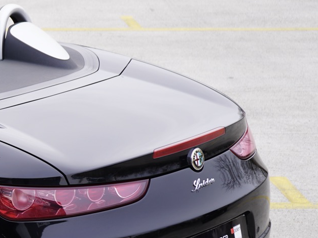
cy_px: 213
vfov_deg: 9.3
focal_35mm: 159
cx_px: -135
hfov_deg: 12.0
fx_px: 1460
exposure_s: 1/60
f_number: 5
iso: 160
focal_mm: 54
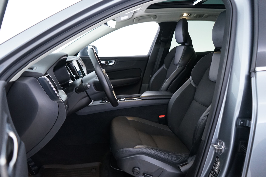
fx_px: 207
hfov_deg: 65.5
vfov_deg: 46.4
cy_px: 88
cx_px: 133
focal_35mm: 28
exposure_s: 1/20
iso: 2000
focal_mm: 28
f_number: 3.5
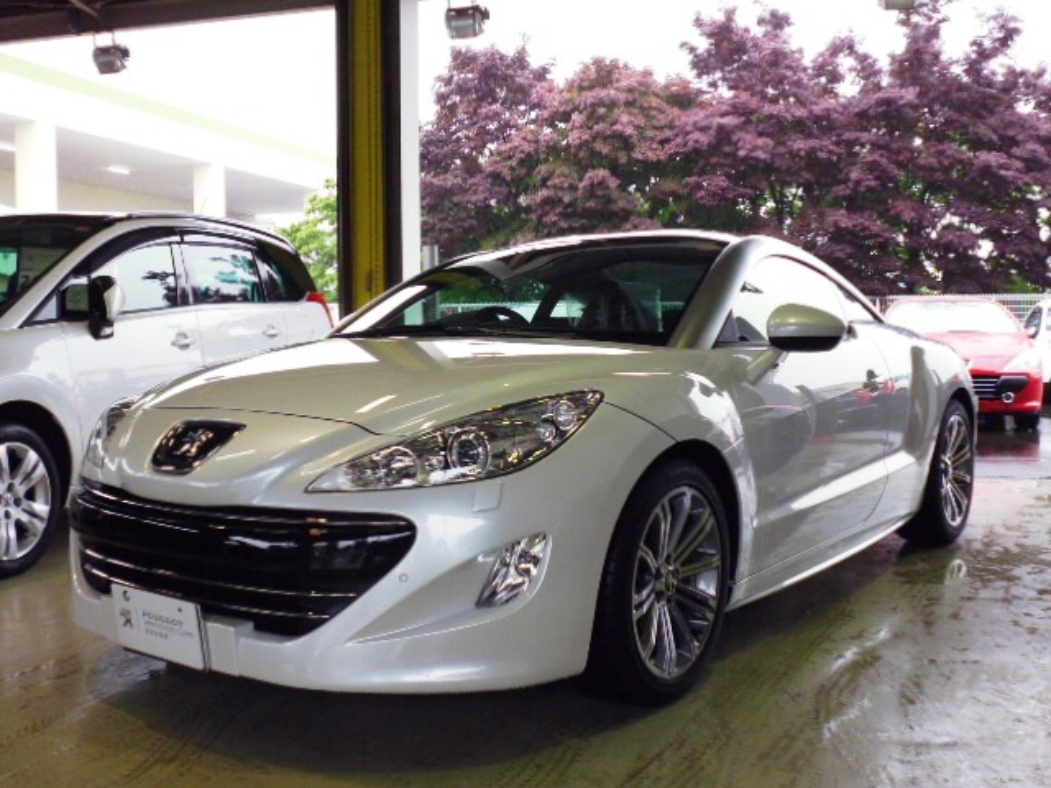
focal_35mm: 41
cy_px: 394
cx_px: 526
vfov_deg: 35.1
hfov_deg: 45.8
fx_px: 1245
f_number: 3.6
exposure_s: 1/80
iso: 320
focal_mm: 7.2
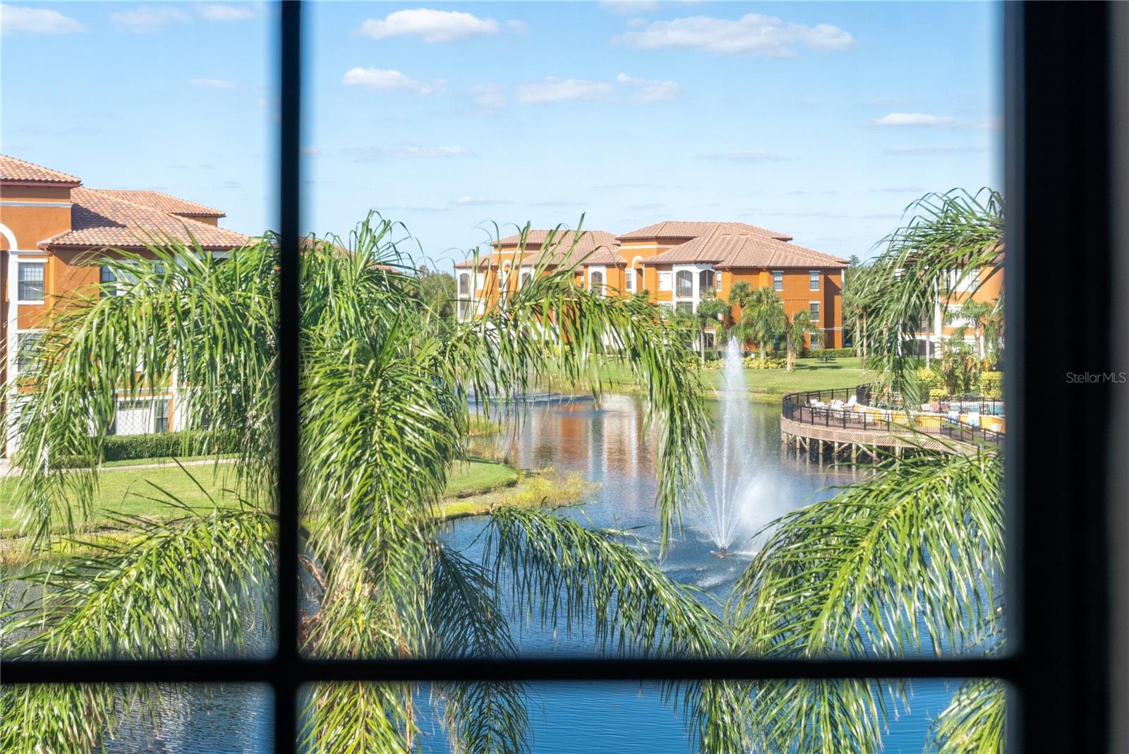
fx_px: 1569
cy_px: 377
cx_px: 564
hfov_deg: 39.6
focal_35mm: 50
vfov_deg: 27.0
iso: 125
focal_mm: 50
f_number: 4
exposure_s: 1/500
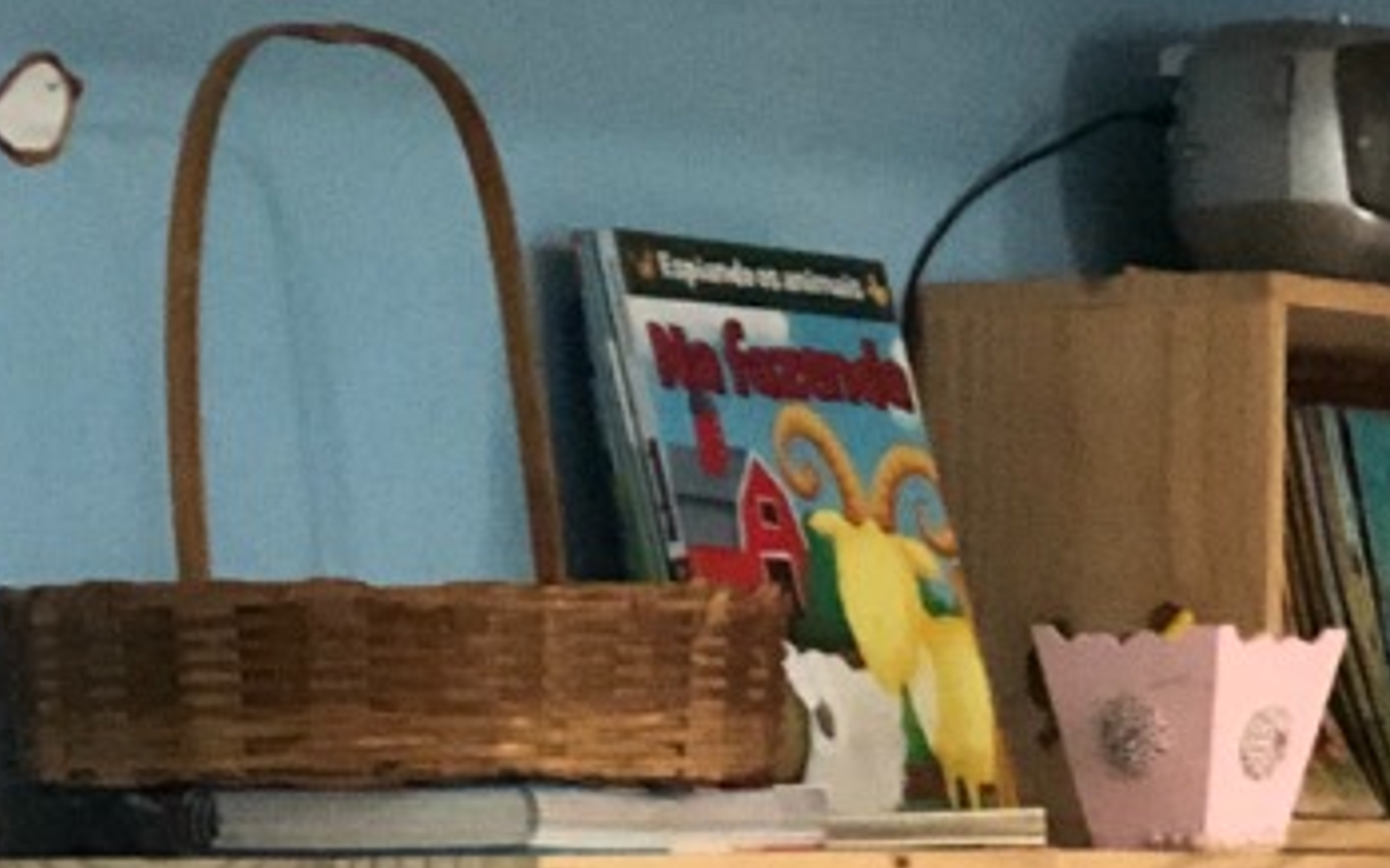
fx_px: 9431
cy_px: 1987
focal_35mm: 249
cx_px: 900
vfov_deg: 5.1
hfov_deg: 8.4
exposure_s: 1/30
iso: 640
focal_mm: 6.6
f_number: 2.8
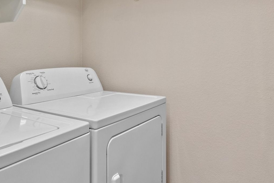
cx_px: 113
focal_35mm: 30
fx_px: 228
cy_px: 59
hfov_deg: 61.5
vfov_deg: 42.9
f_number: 11
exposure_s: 3.2
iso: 250
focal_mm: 10
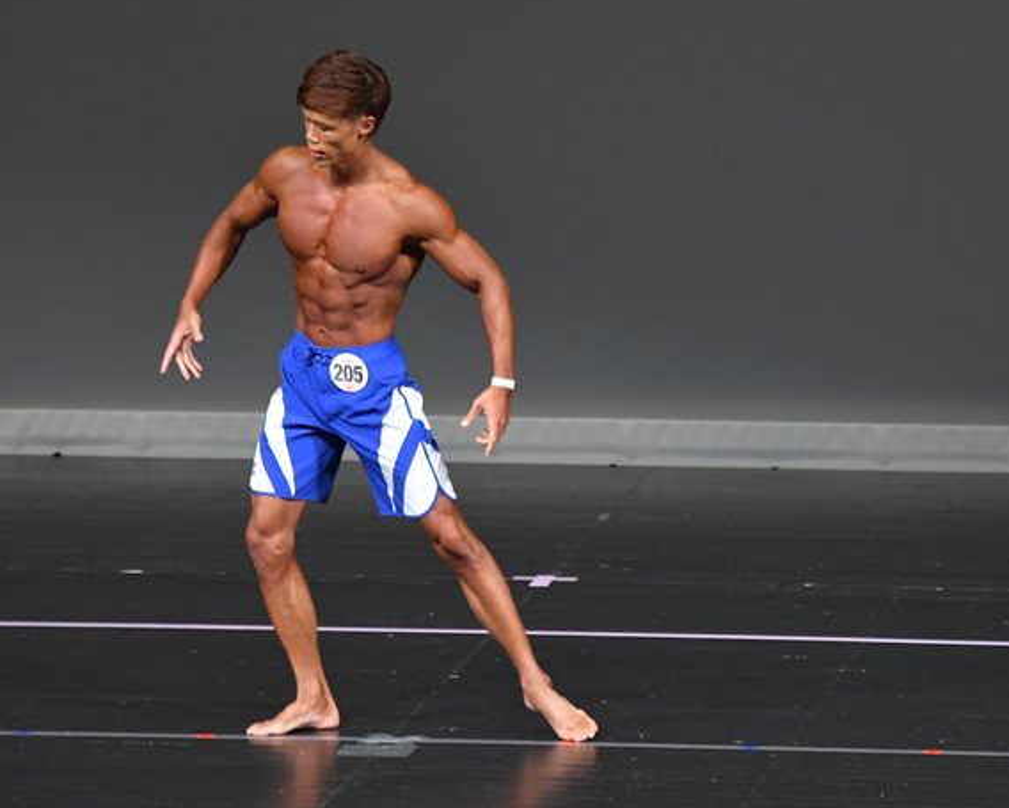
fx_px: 12041
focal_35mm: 403
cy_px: 360
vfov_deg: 3.8
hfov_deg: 4.8
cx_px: 616
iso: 4000
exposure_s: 1/400
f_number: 5.6
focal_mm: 210
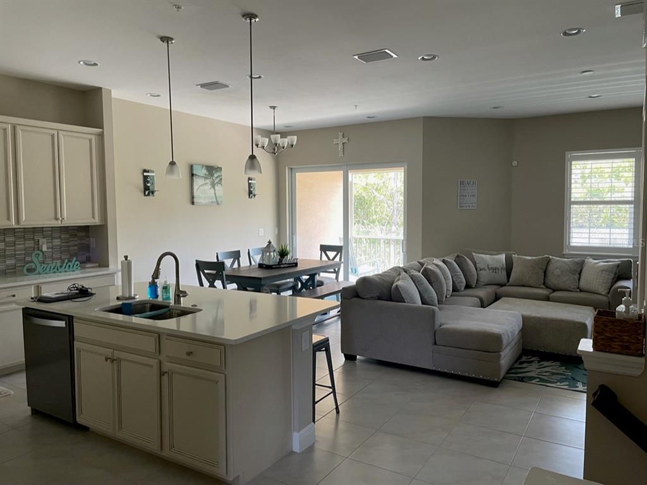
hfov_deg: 67.3
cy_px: 242
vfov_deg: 53.0
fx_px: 486
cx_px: 324
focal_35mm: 26
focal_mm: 4.2
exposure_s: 1/60
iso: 160
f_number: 1.6
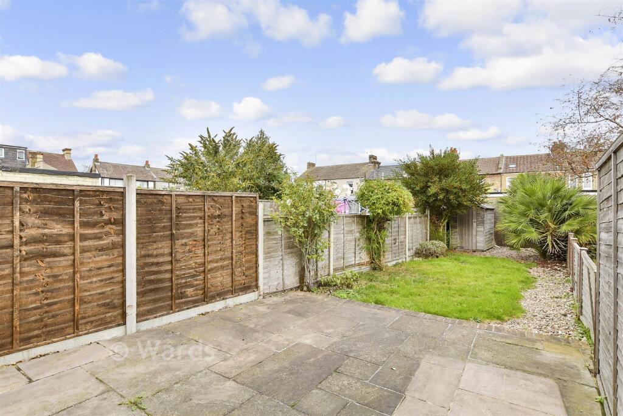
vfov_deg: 77.3
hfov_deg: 100.4
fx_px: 260
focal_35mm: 15
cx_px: 312
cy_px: 208
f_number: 8
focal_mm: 10
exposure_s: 1/100
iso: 160
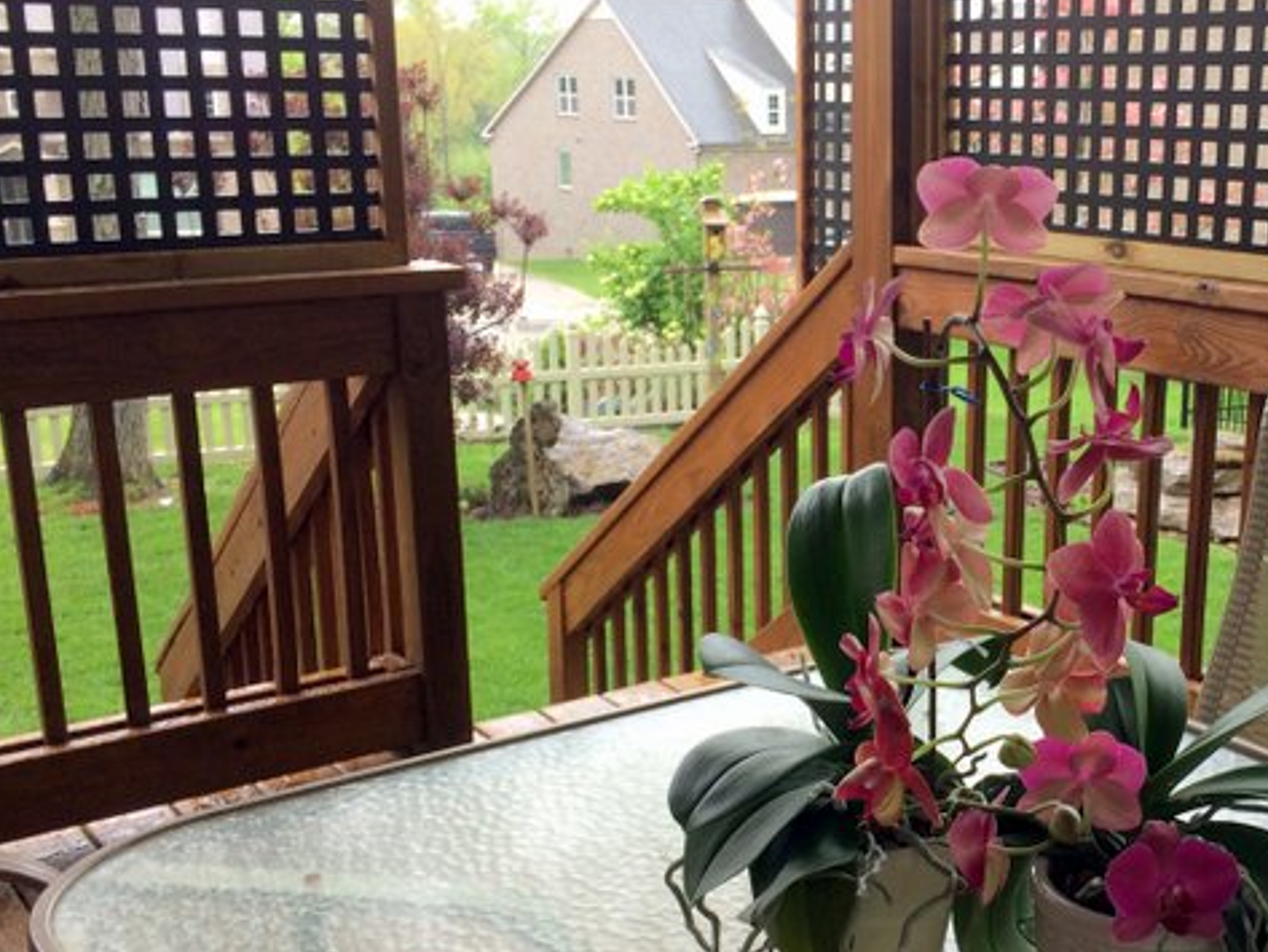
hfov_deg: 40.2
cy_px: 556
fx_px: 1685
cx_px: 938
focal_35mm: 46
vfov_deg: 31.5
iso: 32
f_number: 2.2
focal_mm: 4.15
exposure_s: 1/60
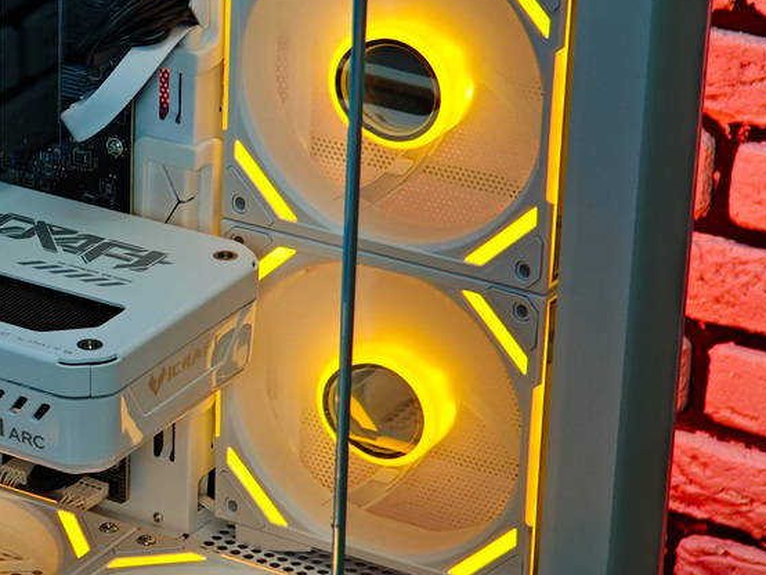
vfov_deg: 17.8
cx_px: -145
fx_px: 1837
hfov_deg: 21.9
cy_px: 286
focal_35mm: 83
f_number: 4
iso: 320
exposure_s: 1/60
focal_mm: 8.72
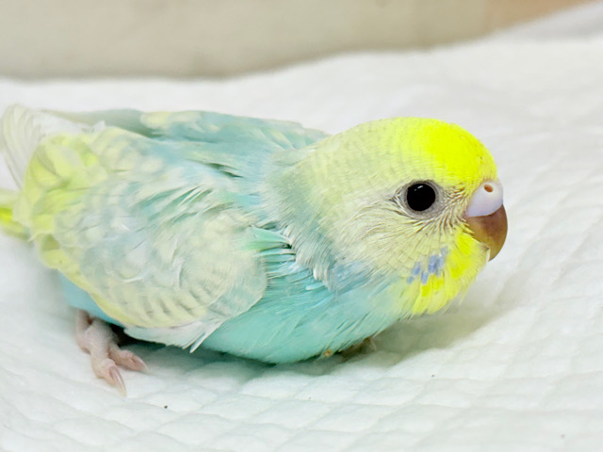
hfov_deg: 36.8
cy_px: 226
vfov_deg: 28.0
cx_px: 302
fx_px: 906
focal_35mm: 52
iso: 80
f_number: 1.6
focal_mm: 5.96
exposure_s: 1/100
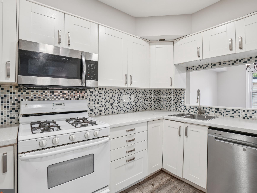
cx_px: 133
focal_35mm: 17
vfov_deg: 74.7
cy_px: 98
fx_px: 126
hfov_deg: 91.0
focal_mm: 10
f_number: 7.1
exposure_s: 1/4
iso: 100
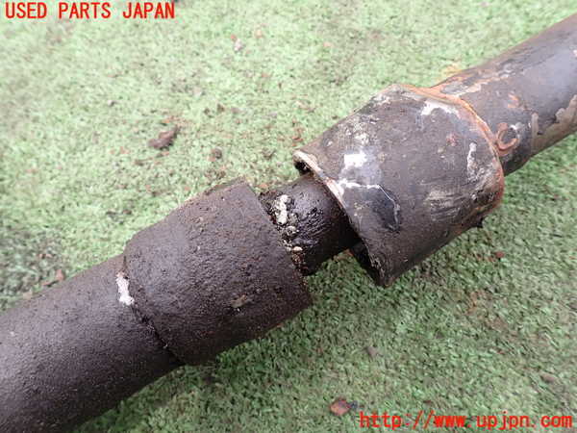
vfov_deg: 54.9
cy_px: 216
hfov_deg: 69.4
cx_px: 288
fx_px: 417
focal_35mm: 25
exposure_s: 1/200
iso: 100
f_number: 2.8
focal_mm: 4.5
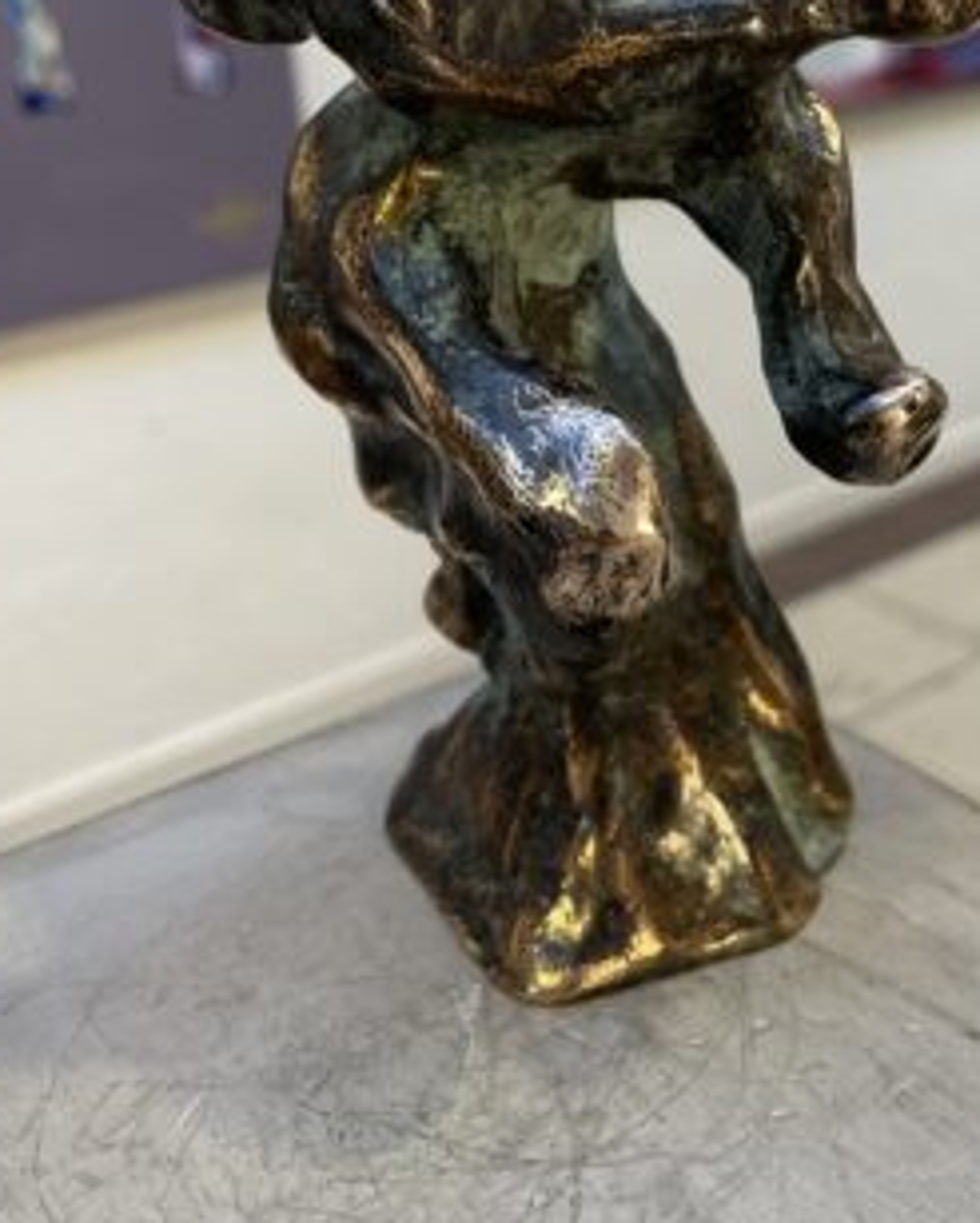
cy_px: 452
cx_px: 677
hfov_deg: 33.8
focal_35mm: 44
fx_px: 1594
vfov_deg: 41.7
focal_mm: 4.2
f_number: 1.6
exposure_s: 1/100
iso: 125
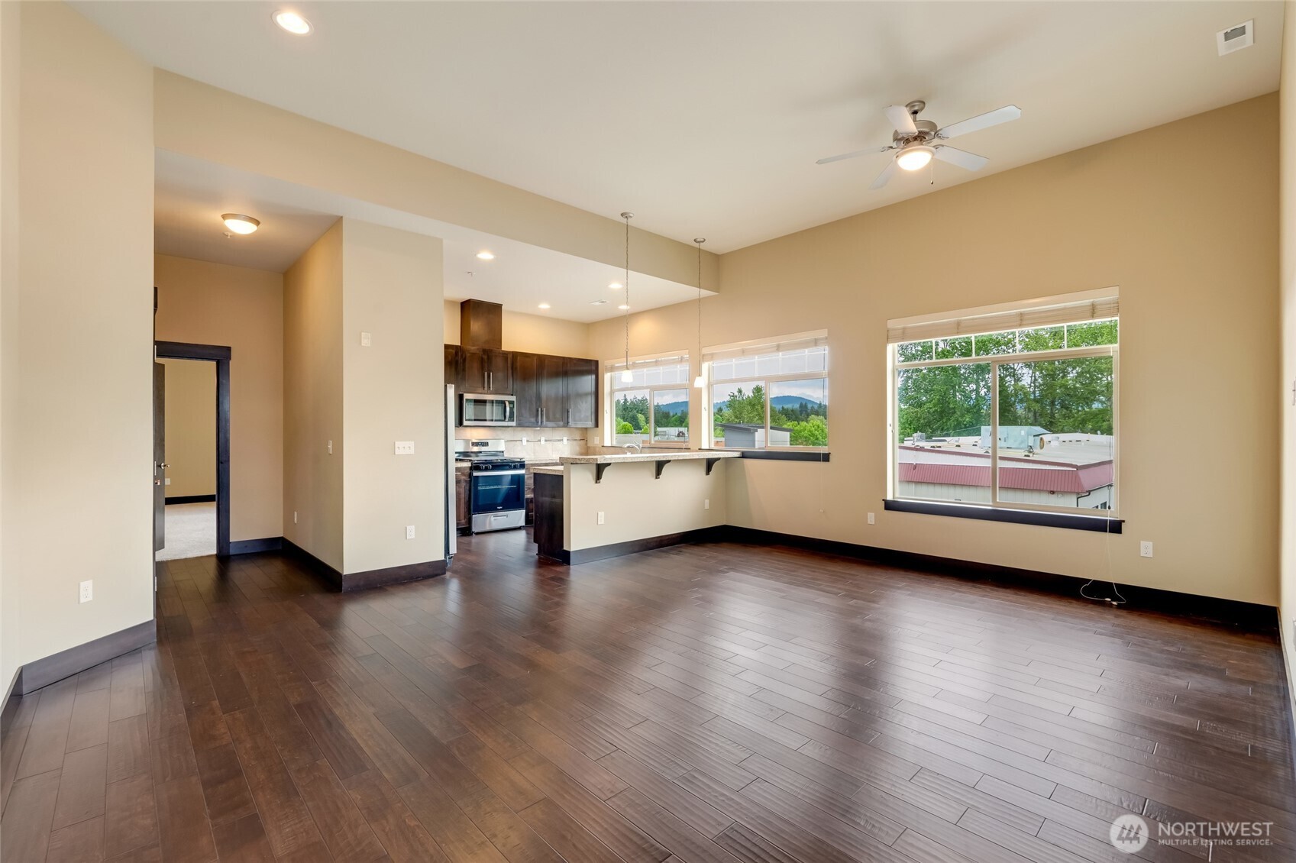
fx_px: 576
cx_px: 648
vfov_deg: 73.7
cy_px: 432
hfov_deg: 96.8
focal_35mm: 16
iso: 400
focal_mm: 16
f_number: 9
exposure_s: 1/160
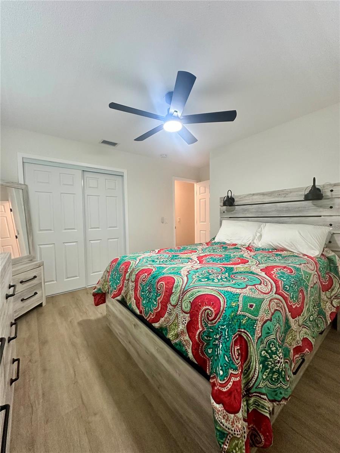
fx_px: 183
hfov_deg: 85.7
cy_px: 226
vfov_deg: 102.1
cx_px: 170
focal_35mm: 14
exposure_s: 1/60
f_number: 2.2
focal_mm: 2.22
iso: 200
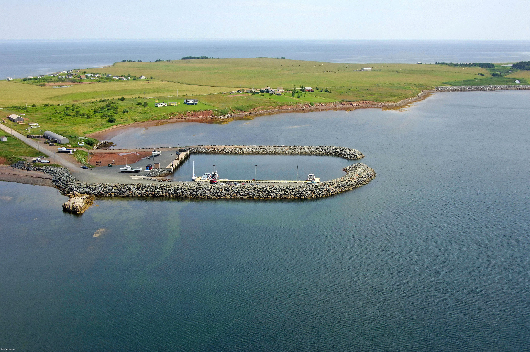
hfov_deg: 46.4
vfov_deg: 31.8
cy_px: 176
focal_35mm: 42
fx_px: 618
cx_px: 265
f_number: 6.7
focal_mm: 28
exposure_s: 1/1000
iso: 400
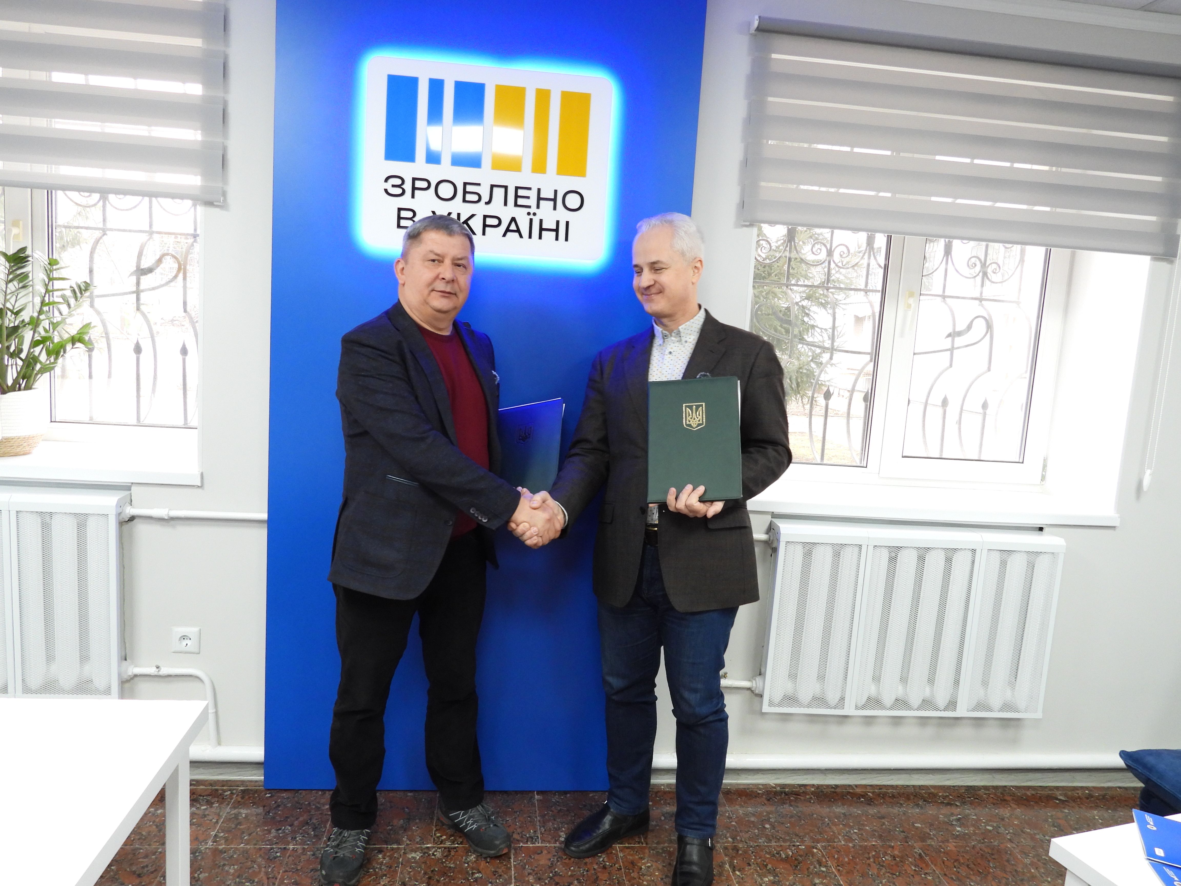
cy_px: 443
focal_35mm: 24
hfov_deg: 71.6
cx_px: 590
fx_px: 819
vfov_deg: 56.8
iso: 320
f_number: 2.8
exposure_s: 1/30
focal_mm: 4.3
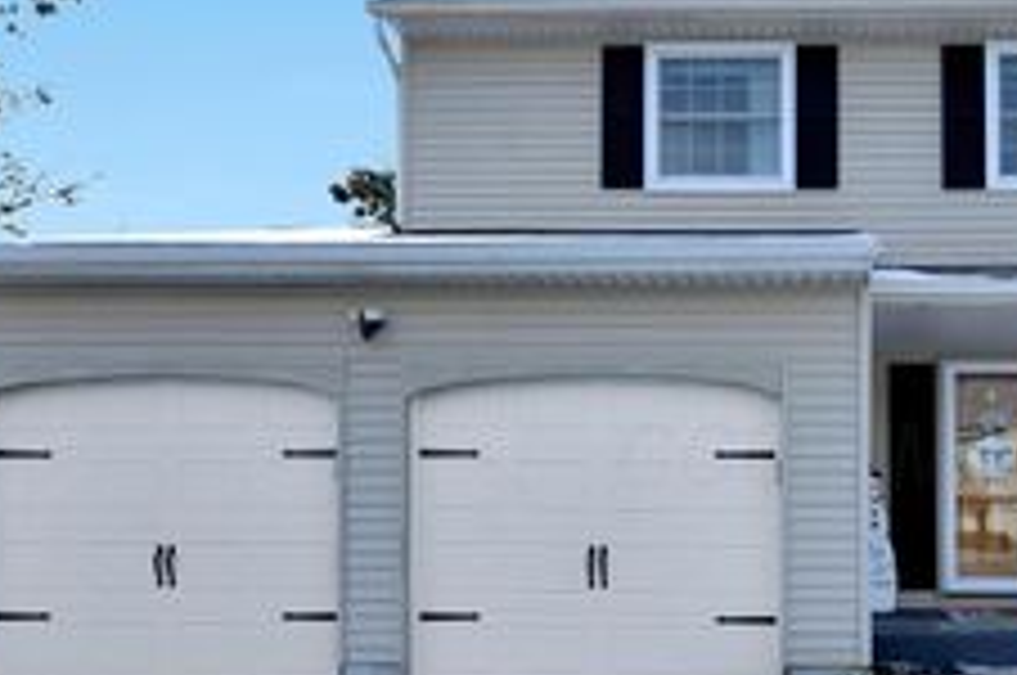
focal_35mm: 31
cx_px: 842
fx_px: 874
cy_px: 452
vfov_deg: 41.6
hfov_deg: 55.2
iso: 640
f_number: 7.1
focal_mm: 14
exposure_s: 1/800
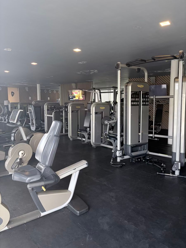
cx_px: 93
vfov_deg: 67.3
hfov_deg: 53.1
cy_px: 124
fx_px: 186
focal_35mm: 26
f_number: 1.6
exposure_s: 1/89
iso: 125
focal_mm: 5.96
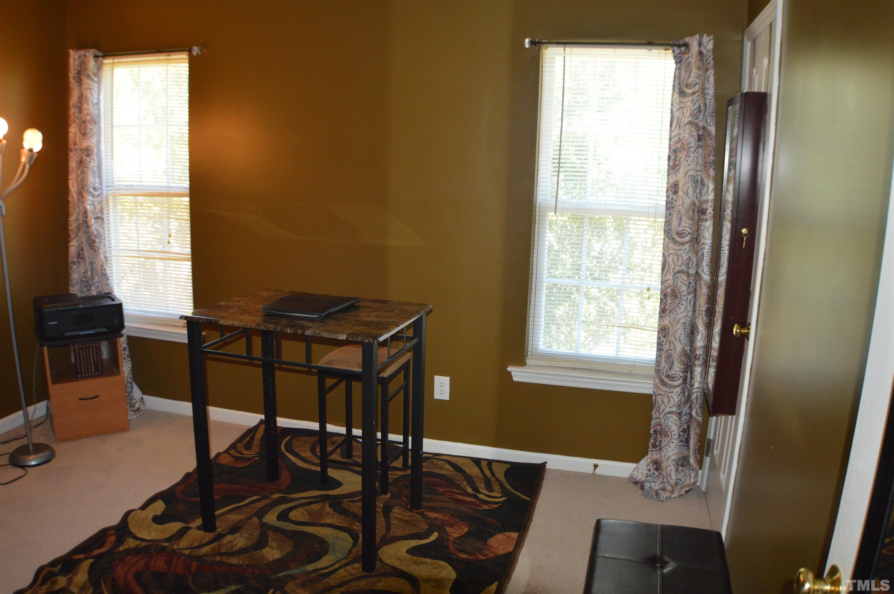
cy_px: 297
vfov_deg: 38.3
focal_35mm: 34
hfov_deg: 55.2
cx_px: 447
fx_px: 856
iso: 400
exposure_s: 1/60
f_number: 4
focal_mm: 23
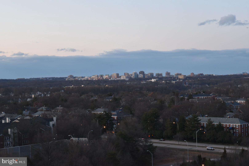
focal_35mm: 82
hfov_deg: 24.6
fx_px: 571
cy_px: 83
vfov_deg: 16.6
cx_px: 124
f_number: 5.6
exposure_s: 1/60
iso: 1000
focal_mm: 55
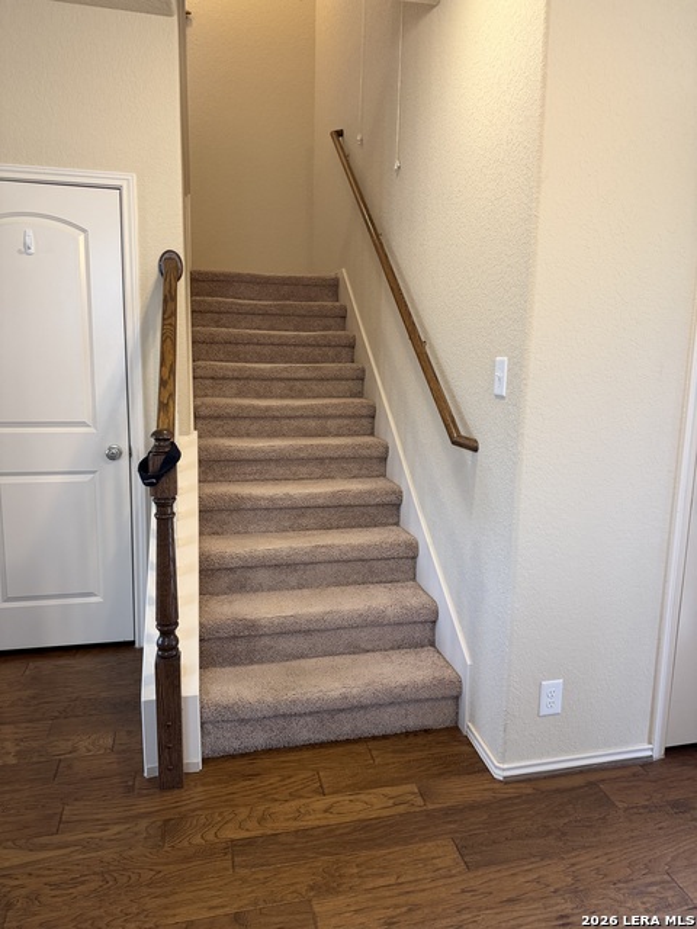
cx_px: 348
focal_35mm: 24
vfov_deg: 71.6
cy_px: 464
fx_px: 644
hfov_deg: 56.8
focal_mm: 6.76
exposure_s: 1/60
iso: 320
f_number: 1.78
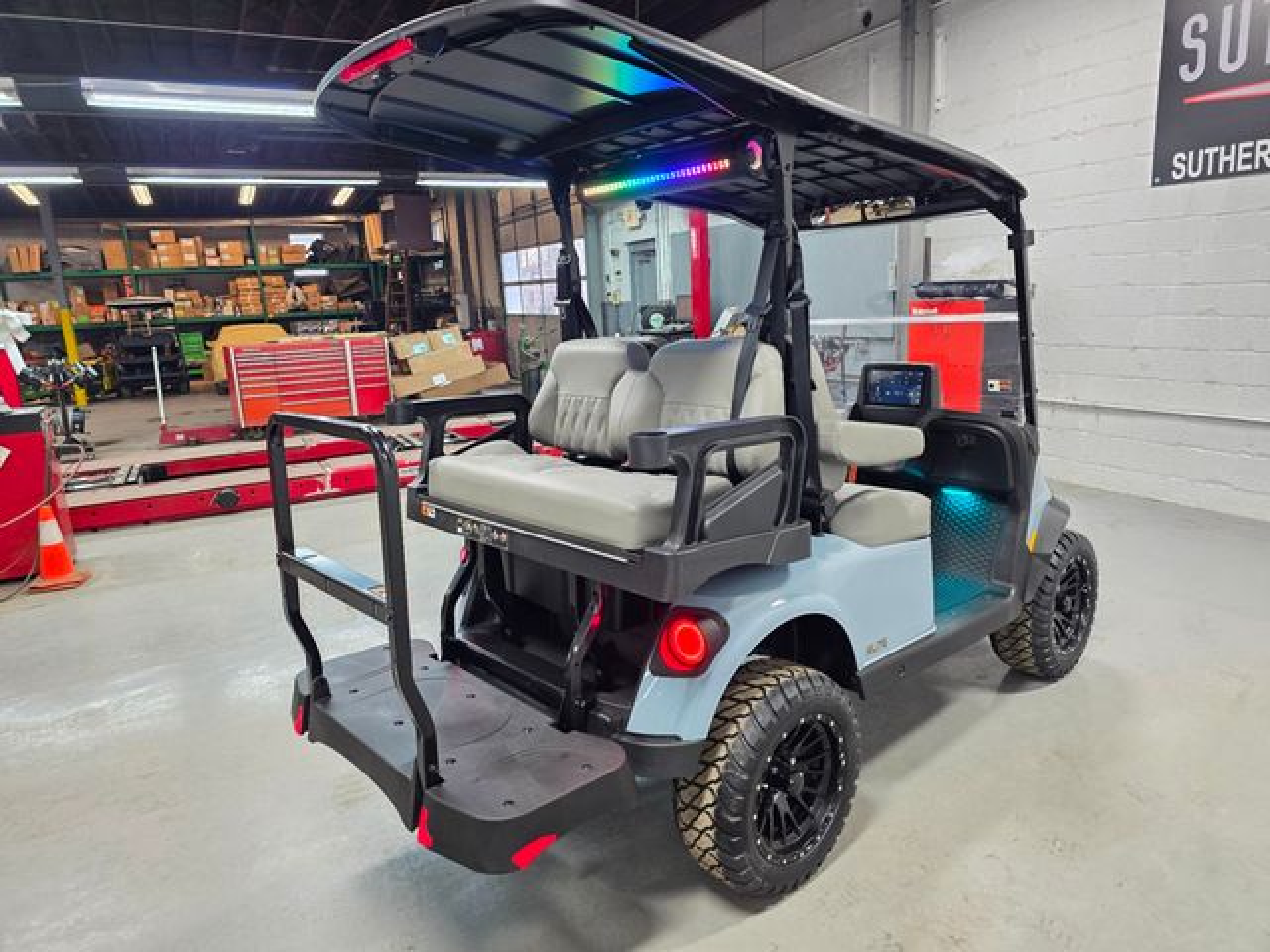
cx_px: 635
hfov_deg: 73.9
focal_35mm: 23
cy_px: 476
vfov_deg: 58.9
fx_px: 844
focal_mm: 6.3
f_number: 1.7
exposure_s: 1/120
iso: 200
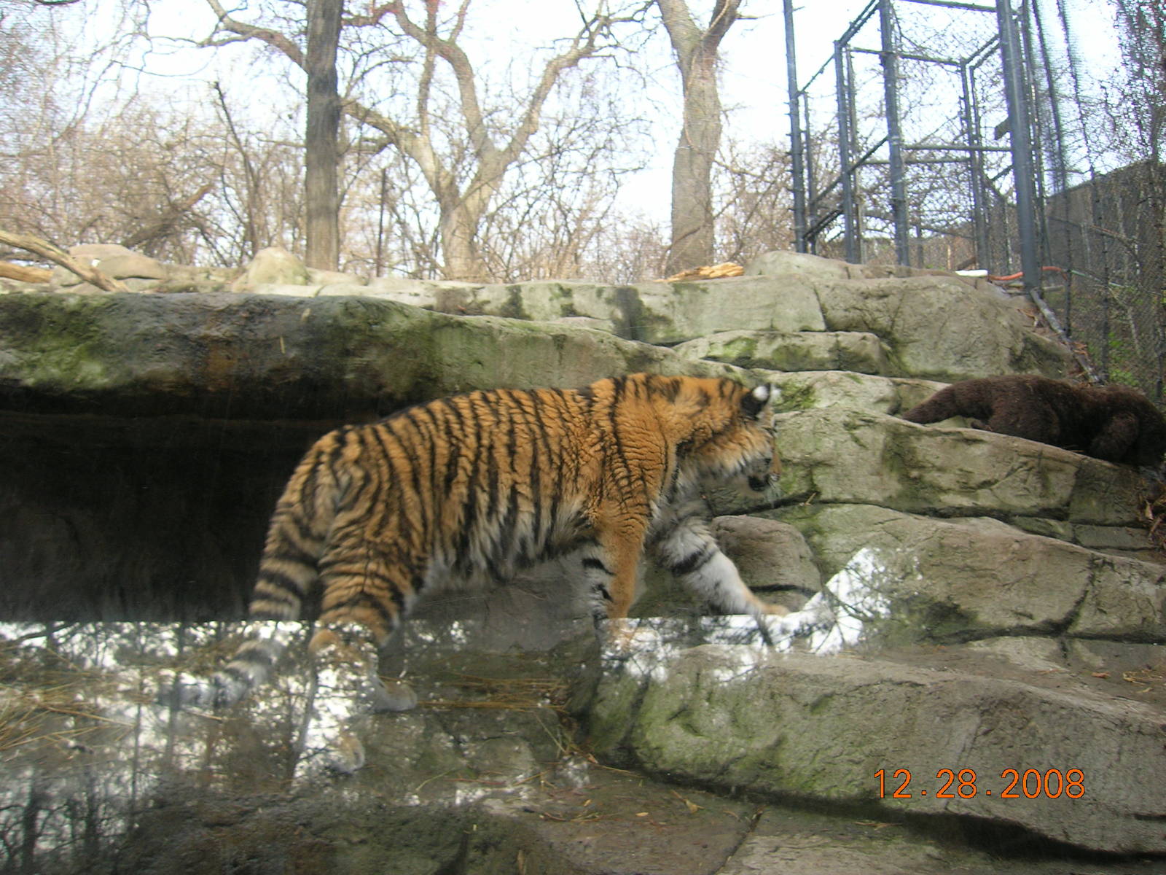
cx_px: 583
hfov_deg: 54.0
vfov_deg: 41.8
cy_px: 438
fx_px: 1145
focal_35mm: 34
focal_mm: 5.7
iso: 50
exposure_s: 1/53.5
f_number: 2.9
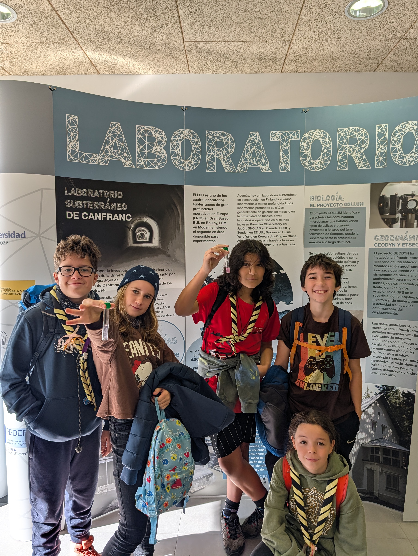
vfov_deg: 71.5
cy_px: 278
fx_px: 385
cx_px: 209
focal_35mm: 24
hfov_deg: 56.9
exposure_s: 1/169
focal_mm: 6.9
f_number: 1.68
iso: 18
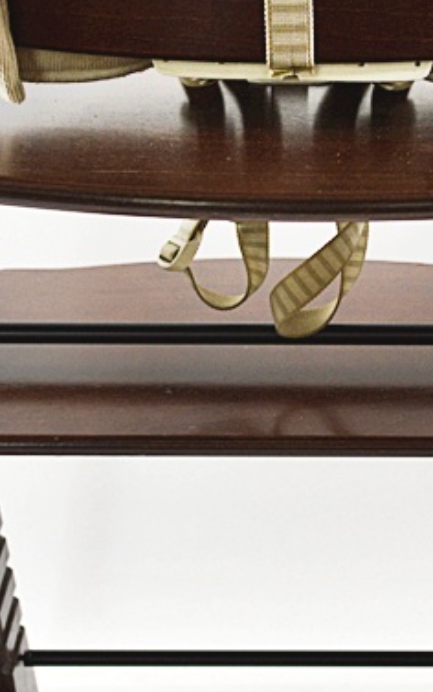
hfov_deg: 16.1
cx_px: 272
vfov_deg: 25.5
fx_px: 1528
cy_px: 396
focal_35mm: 81
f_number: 4
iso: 400
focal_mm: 20
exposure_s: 1/60
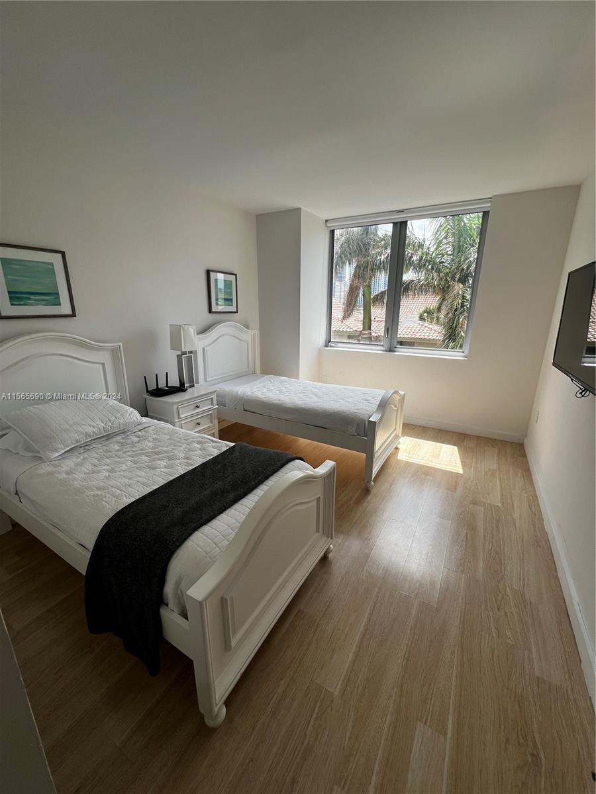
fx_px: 298
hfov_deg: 89.9
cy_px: 397
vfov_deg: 106.2
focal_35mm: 13
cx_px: 298
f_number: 1.8
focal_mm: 1.57
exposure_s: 1/330
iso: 32
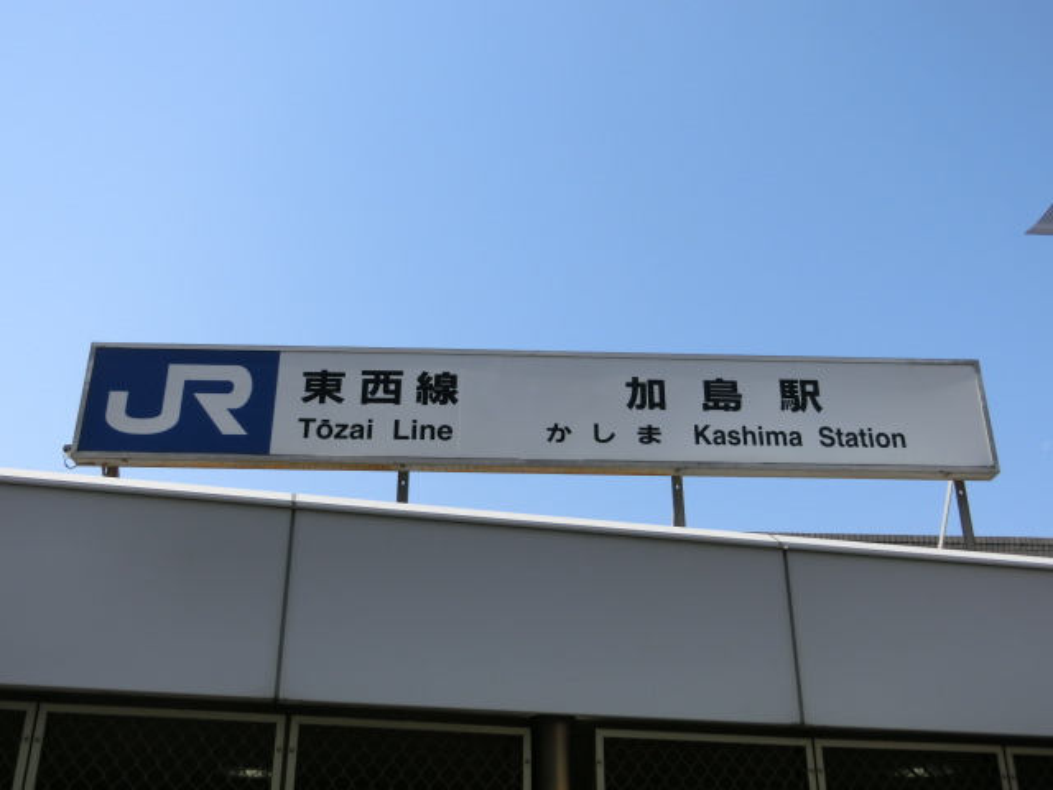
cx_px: 526
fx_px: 1186
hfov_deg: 47.9
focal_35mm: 39
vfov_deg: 36.8
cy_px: 395
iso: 80
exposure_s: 1/800
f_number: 4.1
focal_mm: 6.9
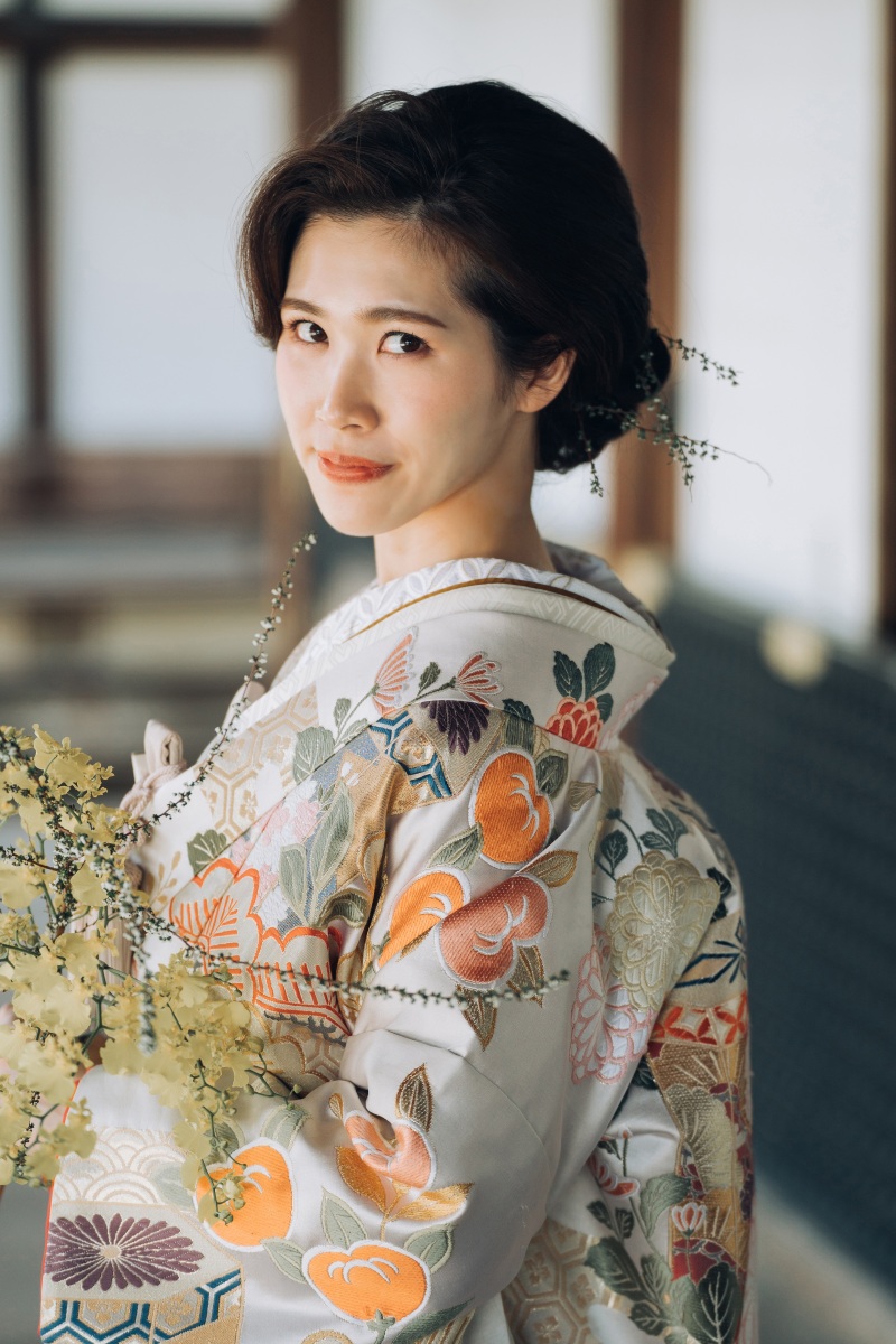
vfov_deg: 16.5
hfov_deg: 11.1
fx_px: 4629
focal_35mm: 124
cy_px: 672
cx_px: 448
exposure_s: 1/640
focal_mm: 124
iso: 400
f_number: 2.8
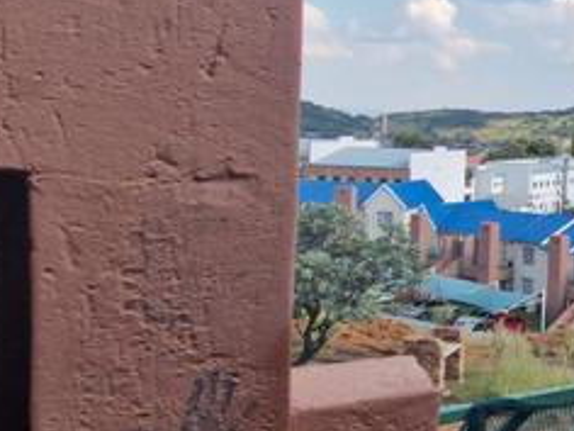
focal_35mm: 44
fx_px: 730
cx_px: 859
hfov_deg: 28.3
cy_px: 153
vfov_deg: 32.7
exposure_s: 1/1020
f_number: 2.2
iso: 50
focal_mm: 1.74
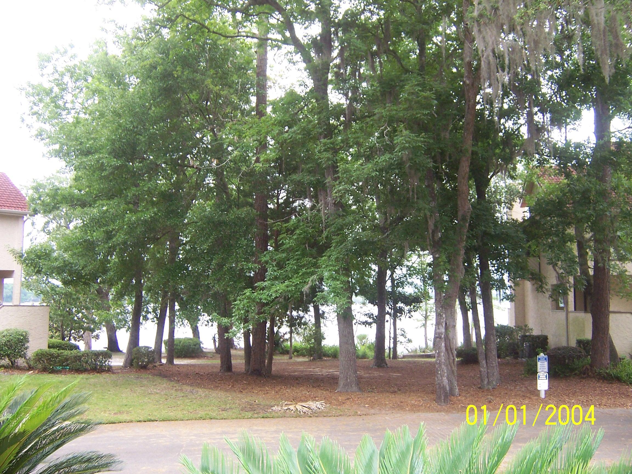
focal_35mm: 33
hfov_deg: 55.4
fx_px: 602
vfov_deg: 42.9
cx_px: 316
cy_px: 237
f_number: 2.8
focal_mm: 5.5
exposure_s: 1/90
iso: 140
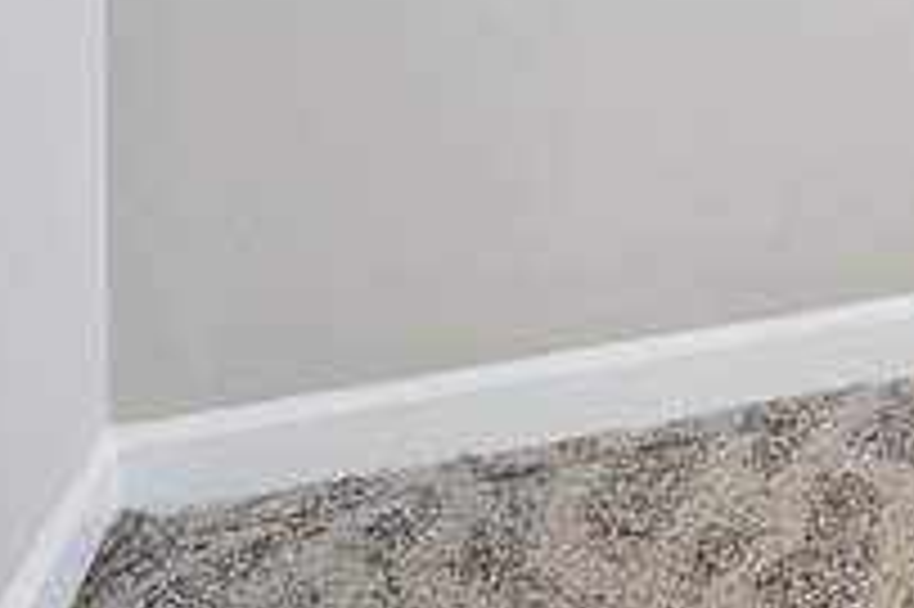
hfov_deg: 11.3
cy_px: -565
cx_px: 2783
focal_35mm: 101
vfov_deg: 12.2
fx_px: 2562
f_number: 8
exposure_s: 1/6
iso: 800
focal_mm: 16
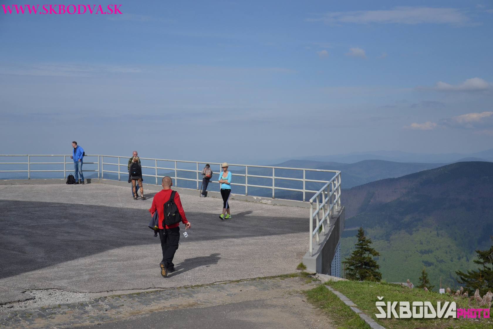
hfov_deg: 38.9
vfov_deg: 26.5
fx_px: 698
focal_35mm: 51
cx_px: 246
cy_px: 164
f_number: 4.5
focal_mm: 34
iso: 400
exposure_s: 1/4000
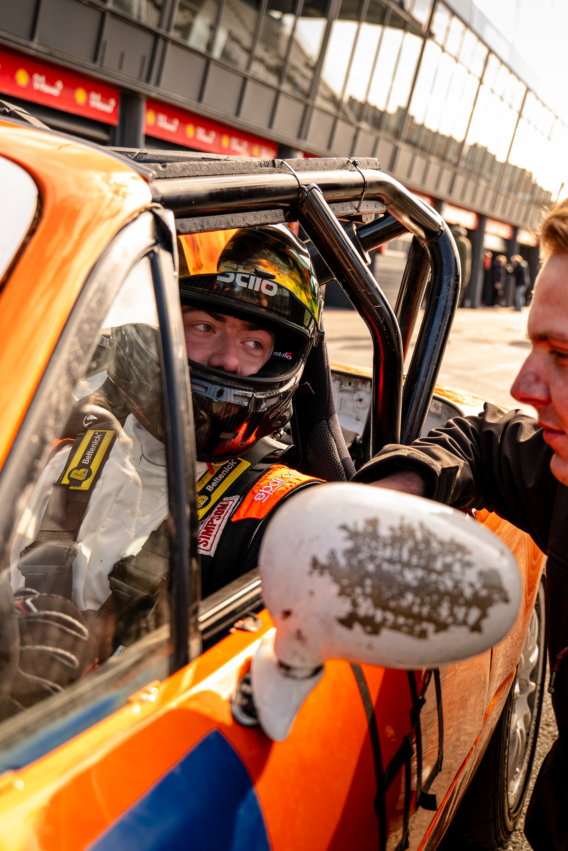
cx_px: 284
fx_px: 970
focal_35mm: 41
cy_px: 426
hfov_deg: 32.6
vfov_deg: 47.4
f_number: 4.8
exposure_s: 1/125
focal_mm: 41
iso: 125
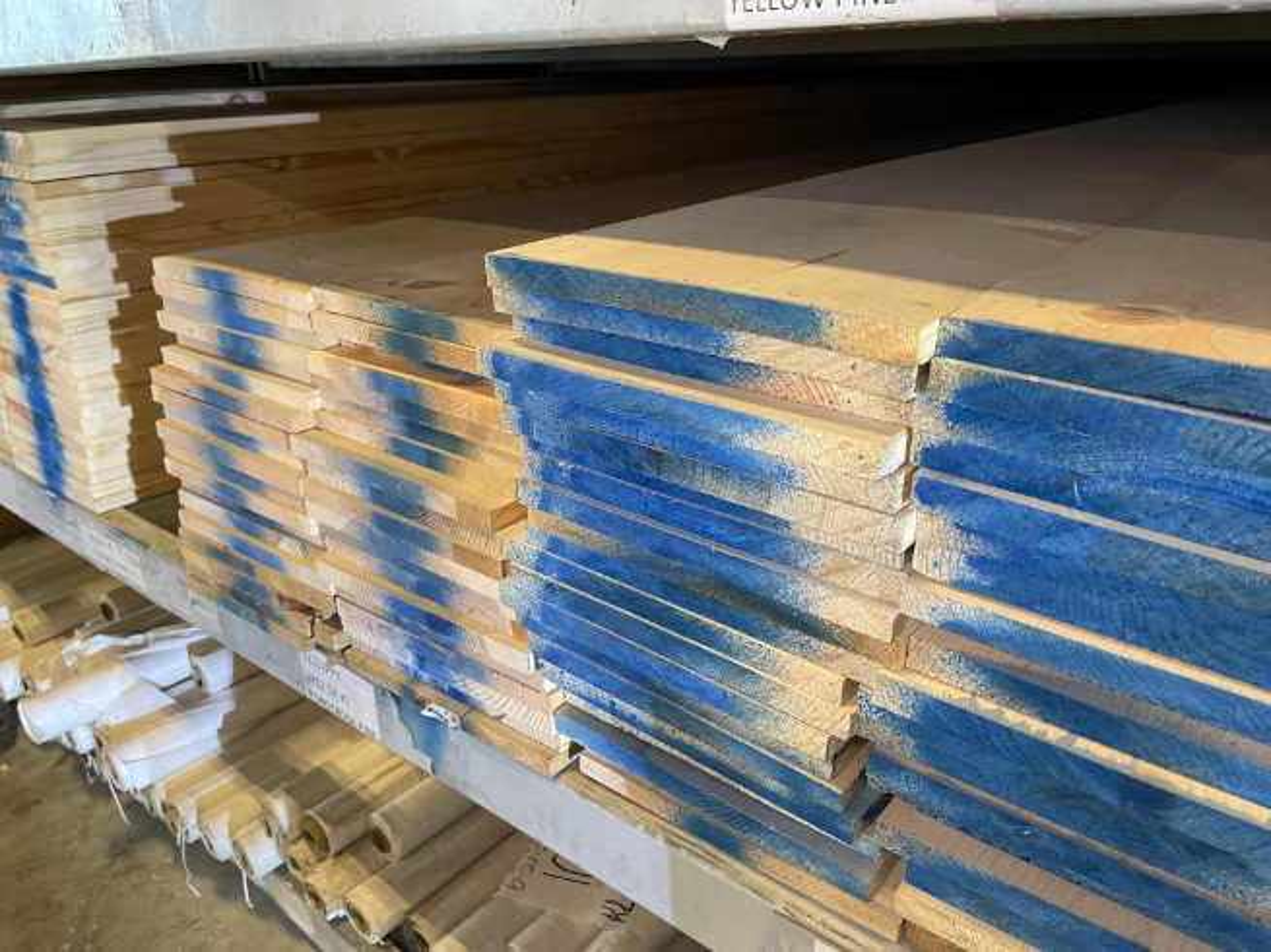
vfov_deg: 53.0
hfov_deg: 67.3
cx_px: 636
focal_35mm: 26
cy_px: 476
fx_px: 954
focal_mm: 5.1
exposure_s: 1/46
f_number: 1.6
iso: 400
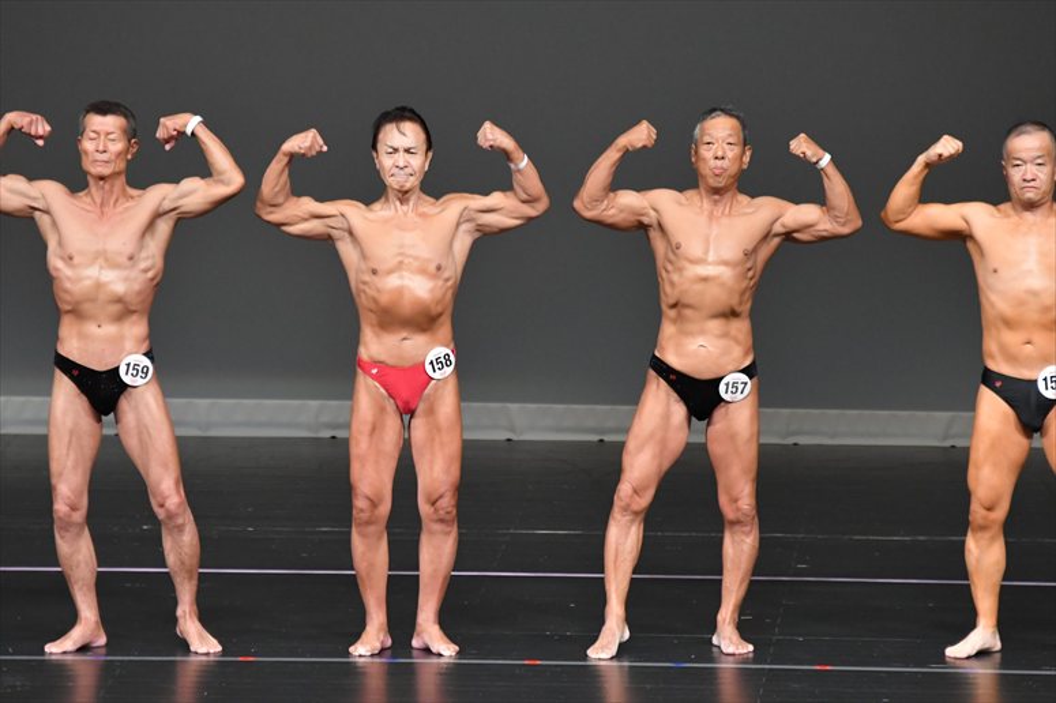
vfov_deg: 4.4
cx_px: 528
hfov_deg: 6.5
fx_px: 9236
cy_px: 352
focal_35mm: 315
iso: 4000
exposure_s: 1/400
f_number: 5.6
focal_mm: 210
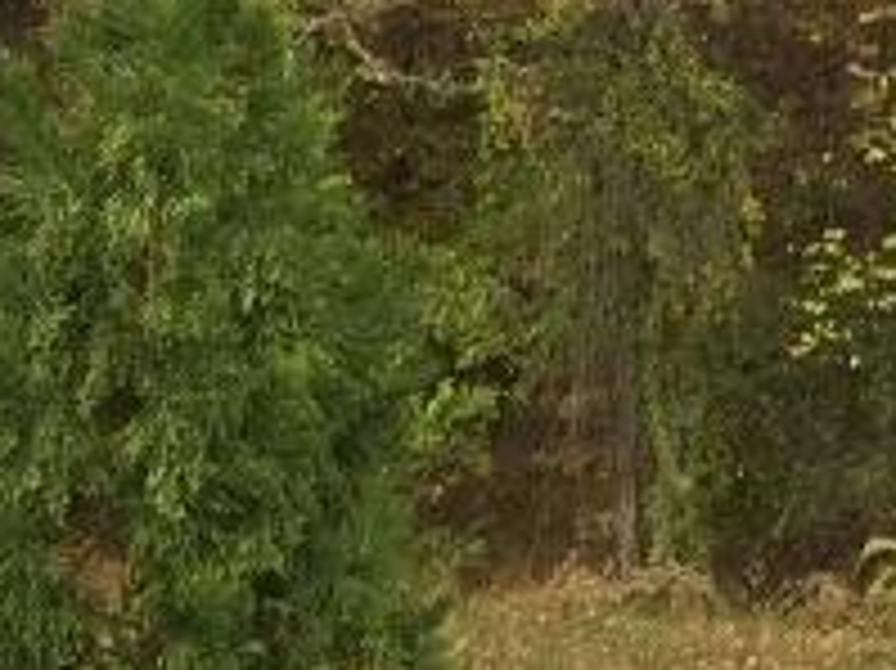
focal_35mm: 149
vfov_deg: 9.4
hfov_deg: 13.2
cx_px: 707
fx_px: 3854
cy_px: -607
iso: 40
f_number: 2.2
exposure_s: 1/120
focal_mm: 4.15
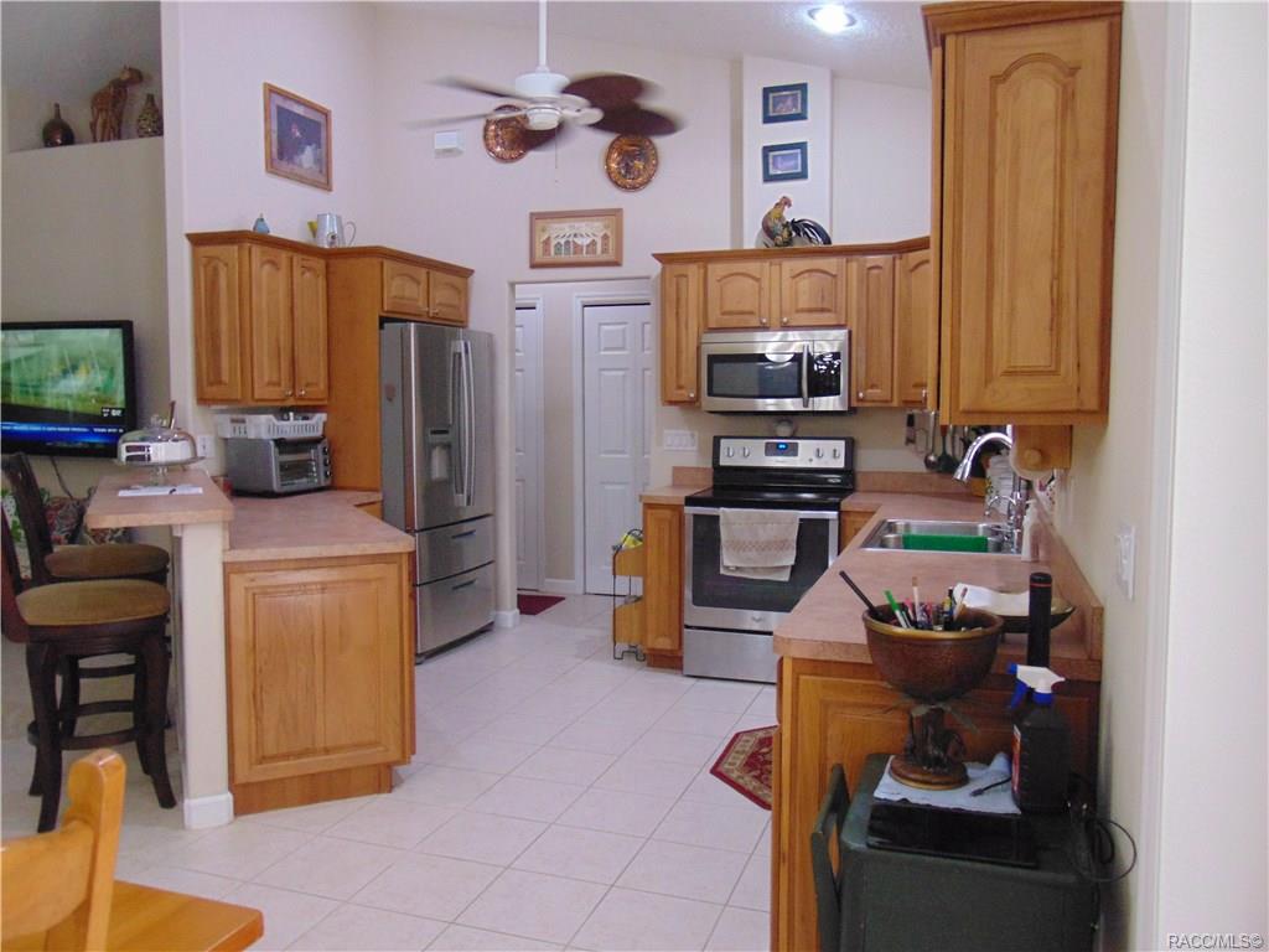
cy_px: 476
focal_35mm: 27
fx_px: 990
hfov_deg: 65.3
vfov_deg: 51.4
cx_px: 634
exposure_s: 1/30
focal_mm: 4.9
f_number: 3
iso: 400
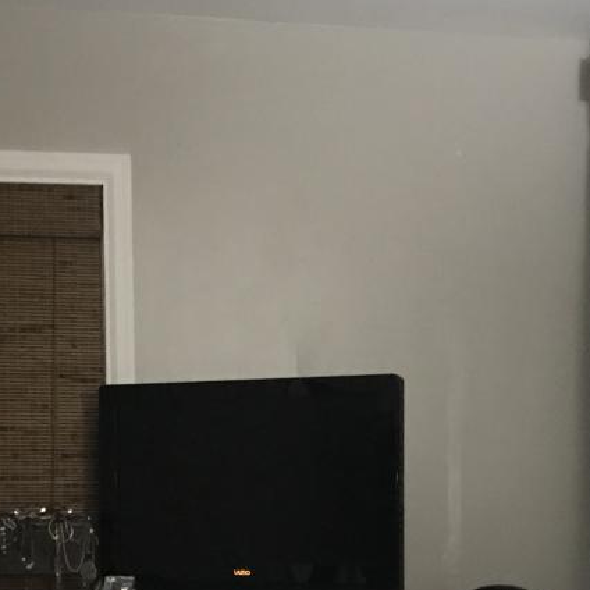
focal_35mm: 70
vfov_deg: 23.9
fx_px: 1350
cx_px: 333
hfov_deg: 24.6
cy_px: 547
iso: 125
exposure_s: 1/4
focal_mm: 3.99
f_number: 1.8
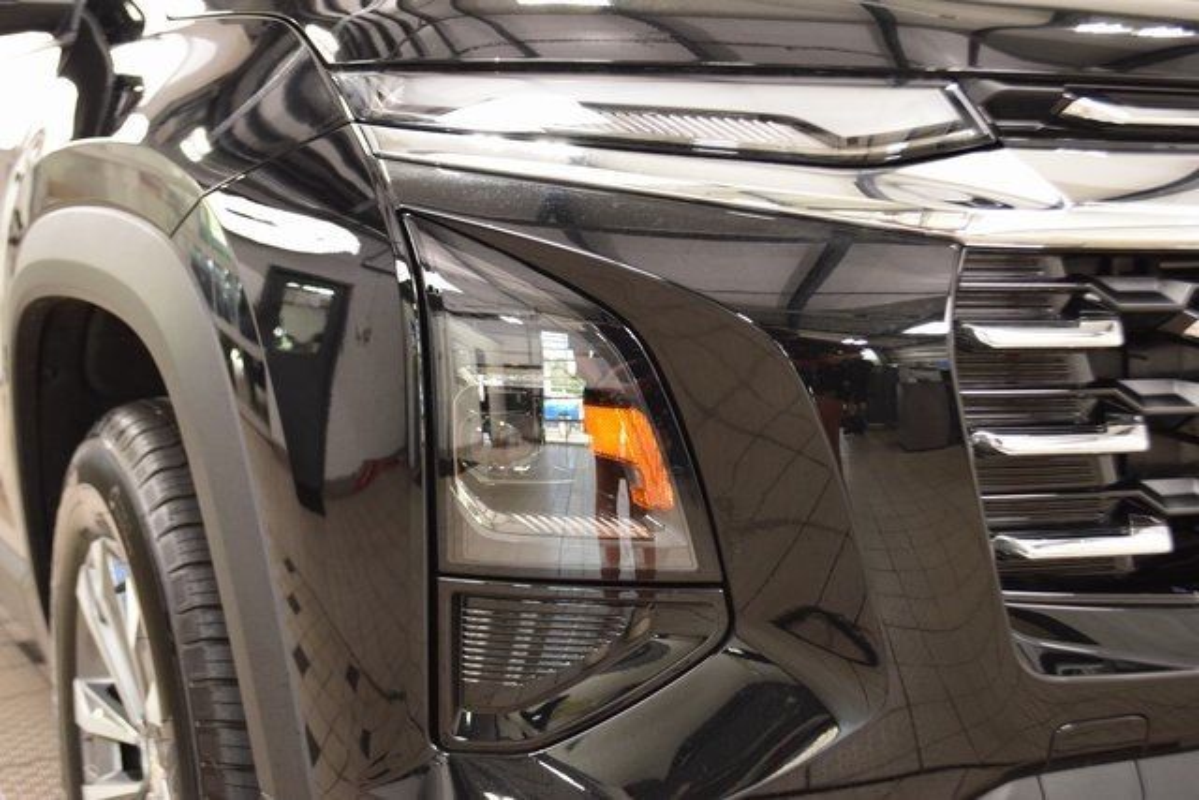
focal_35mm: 48
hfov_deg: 41.1
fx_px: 1599
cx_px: 600
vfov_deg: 28.1
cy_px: 400
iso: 1600
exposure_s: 1/30
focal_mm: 32
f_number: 5
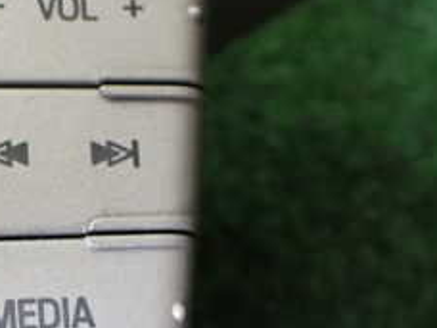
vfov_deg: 18.4
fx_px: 997
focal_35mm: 79
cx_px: 88
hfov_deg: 24.3
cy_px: 286
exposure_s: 1/30
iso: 1250
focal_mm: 5.4
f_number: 2.3
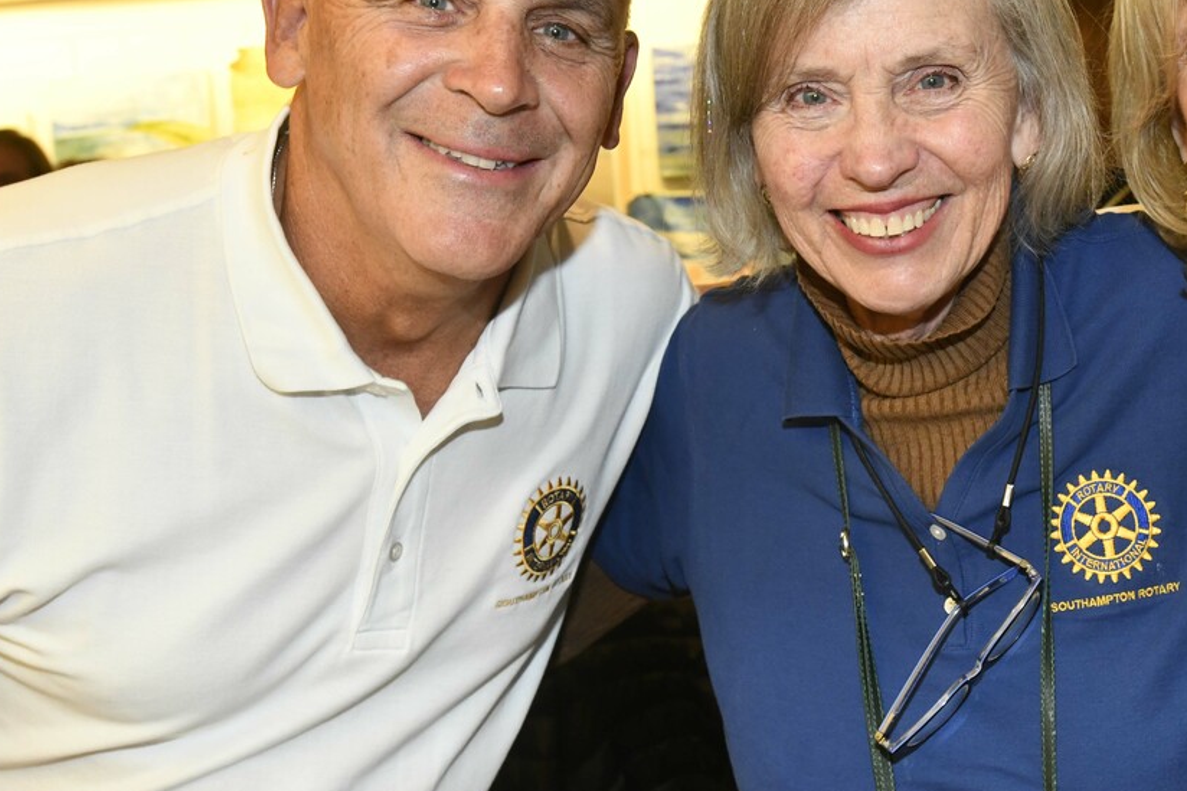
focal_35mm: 51
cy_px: 357
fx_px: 1681
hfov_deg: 37.9
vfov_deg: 26.5
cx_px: 899
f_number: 9
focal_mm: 28
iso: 2000
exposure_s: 1/60
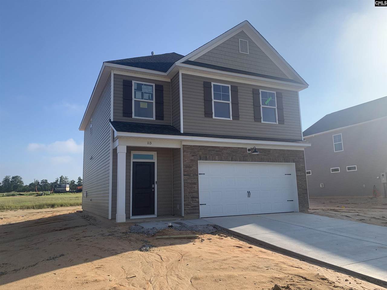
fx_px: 291
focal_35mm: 26
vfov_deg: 53.1
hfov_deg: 67.3
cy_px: 145
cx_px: 194
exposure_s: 1/2309
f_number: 1.8
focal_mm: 4.25
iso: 25
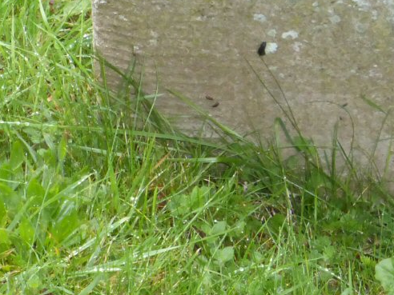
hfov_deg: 6.2
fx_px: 3608
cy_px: -47
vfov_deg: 4.7
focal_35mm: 317
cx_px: 374
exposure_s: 1/60
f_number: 5.3
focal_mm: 17.1
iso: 400
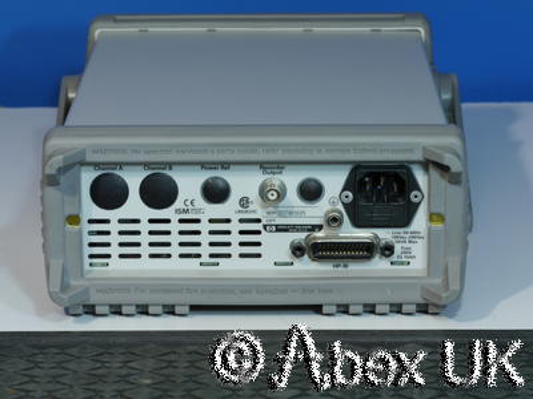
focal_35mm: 154
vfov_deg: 9.6
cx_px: 266
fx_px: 2371
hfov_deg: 12.8
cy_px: 200
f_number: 11
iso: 400
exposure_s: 1/3.2
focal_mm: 77
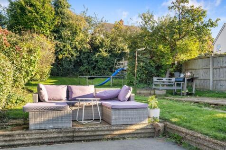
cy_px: 75
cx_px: 113
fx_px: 195
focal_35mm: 31
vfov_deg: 42.3
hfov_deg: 60.3
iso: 320
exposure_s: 1/60
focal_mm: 31
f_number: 8
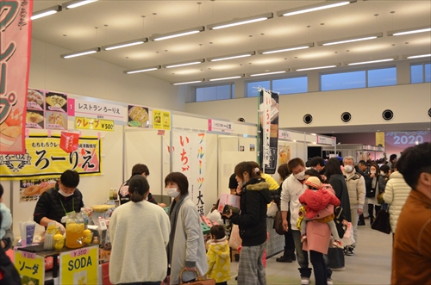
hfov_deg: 57.3
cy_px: 142
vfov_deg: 39.8
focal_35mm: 33
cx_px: 216
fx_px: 394
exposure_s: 1/200
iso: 3200
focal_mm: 22
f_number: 7.1
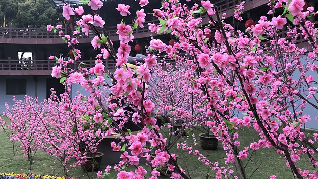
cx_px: 159
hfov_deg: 62.6
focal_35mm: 31
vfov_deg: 37.7
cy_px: 90
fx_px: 261
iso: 40
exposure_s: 1/100
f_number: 1.8
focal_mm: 3.99
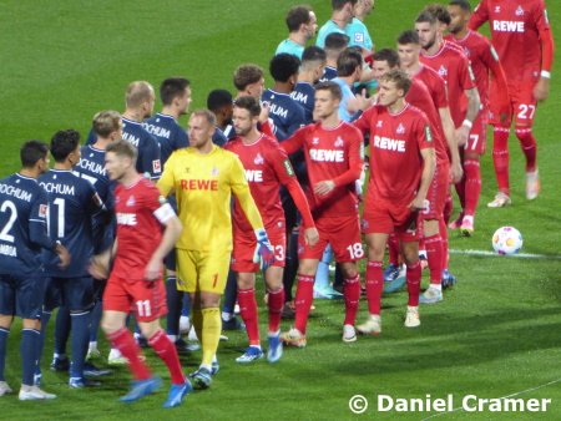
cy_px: 210
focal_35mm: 720
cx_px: 280
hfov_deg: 2.8
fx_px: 11675
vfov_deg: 2.1
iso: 400
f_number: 6.4
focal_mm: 129
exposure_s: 1/30
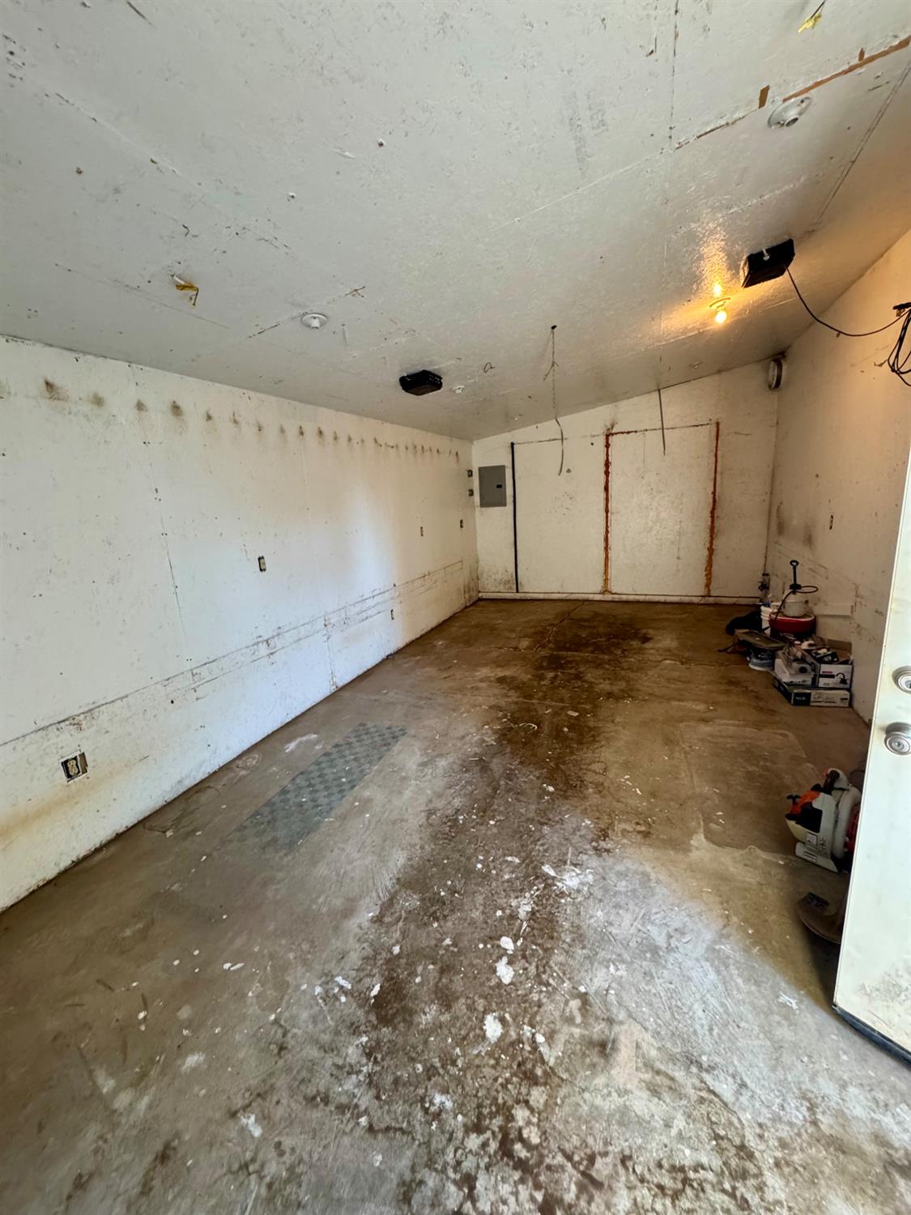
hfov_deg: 85.7
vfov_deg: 102.1
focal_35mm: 14
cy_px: 608
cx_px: 456
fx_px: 491
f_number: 2.2
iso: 320
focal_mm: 2.22
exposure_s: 1/60
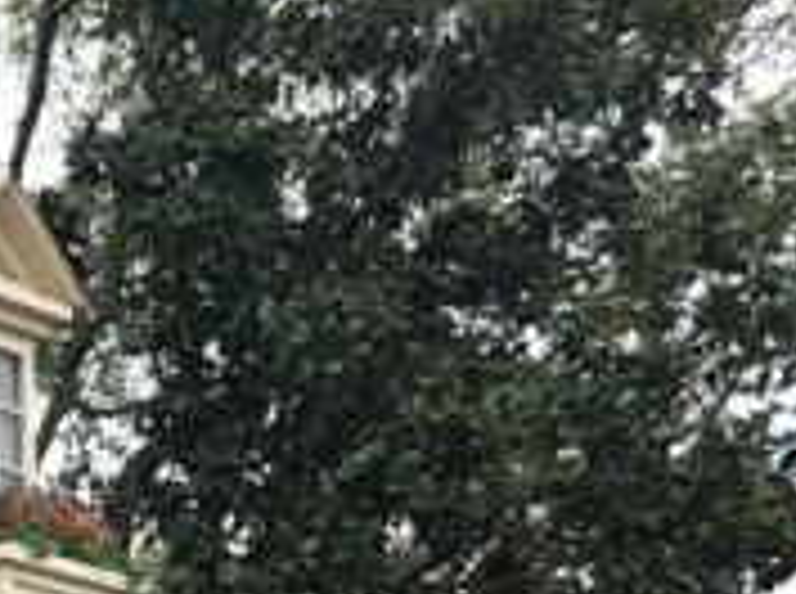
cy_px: 1127
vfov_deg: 12.0
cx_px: -747
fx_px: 2547
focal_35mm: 111
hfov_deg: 14.9
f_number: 1.8
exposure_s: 1/405
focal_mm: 3.99
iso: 20
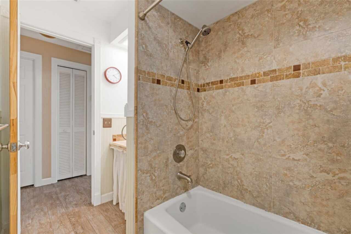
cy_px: 117
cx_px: 176
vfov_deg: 73.7
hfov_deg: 96.8
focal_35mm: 16
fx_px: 156
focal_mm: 16
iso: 250
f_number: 11
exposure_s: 5
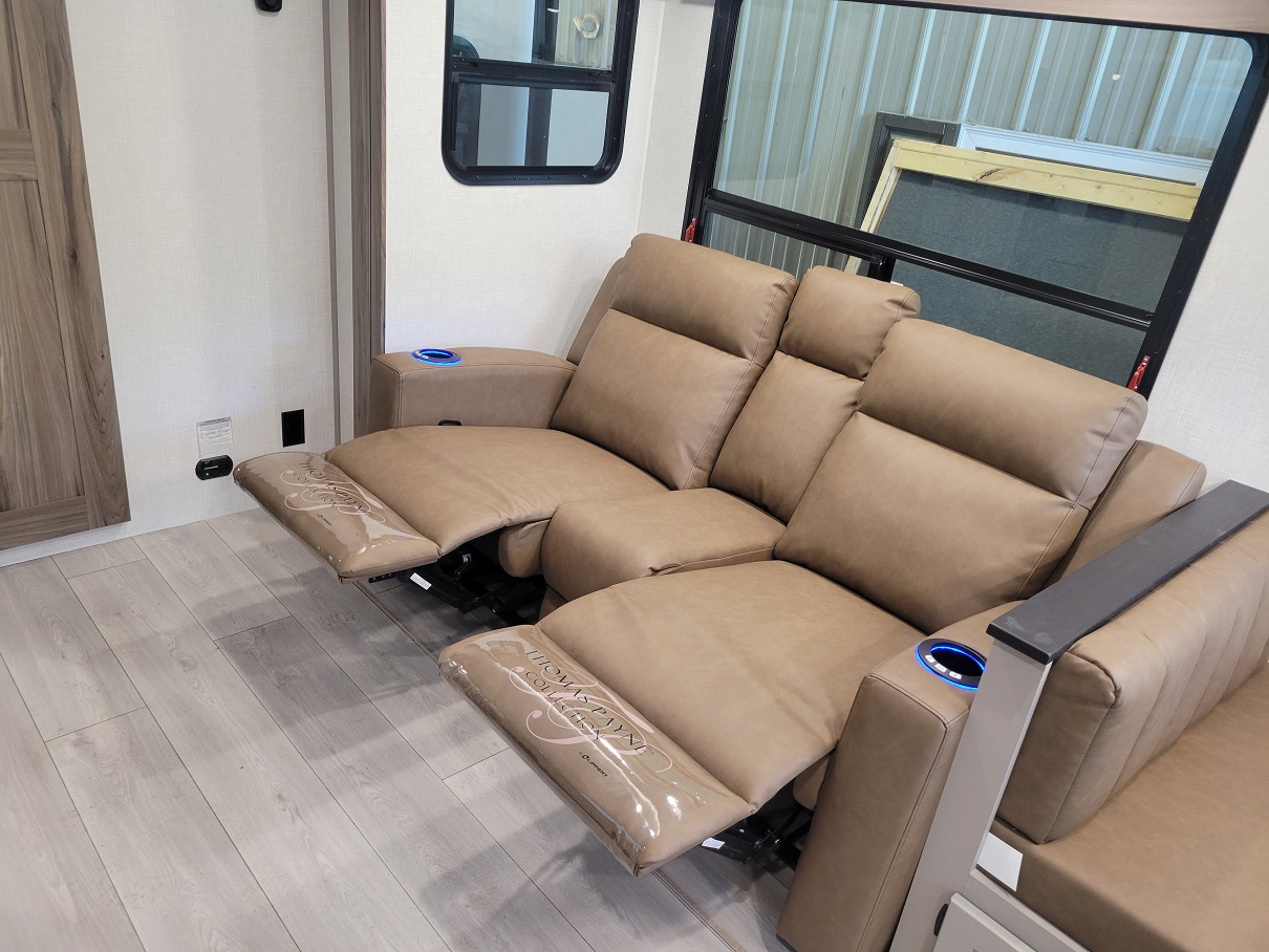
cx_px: 634
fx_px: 953
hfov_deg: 67.3
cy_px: 476
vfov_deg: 53.1
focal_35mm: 26
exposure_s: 1/40
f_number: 1.8
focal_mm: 5.4
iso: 200
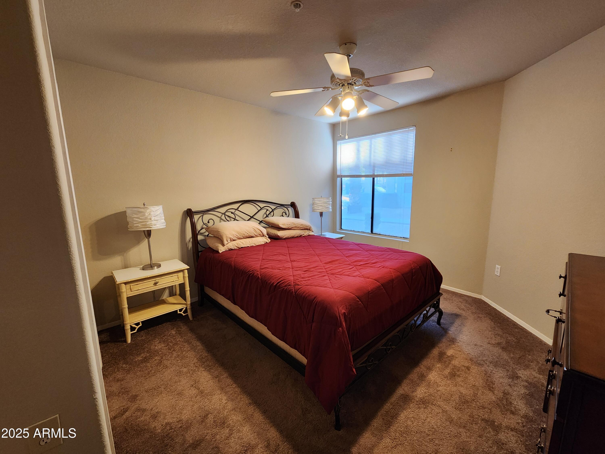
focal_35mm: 13
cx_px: 302
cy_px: 227
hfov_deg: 106.2
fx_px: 227
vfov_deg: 89.9
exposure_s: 1/60
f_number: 2.2
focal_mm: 2.2
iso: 400
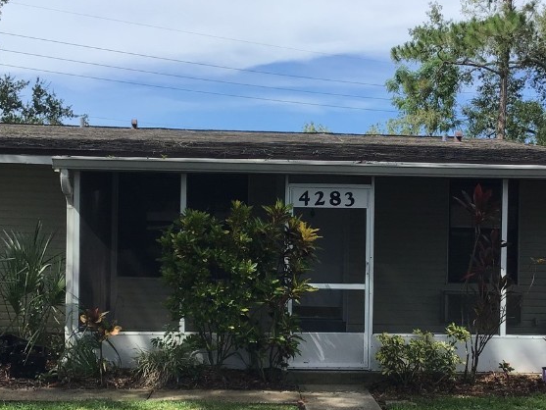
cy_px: 256
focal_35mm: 57
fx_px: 899
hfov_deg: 33.7
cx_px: 303
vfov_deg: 25.6
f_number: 2.4
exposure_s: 1/1031
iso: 25
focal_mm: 3.3
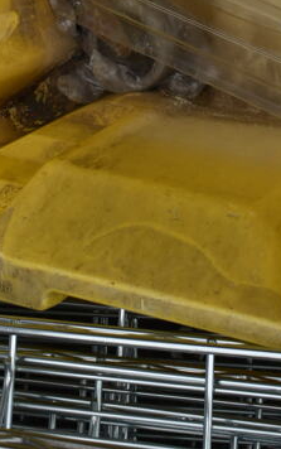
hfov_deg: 12.8
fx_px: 1248
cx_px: 175
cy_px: -105
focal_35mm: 102
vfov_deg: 19.1
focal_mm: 26
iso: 100
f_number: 7.1
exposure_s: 1/200
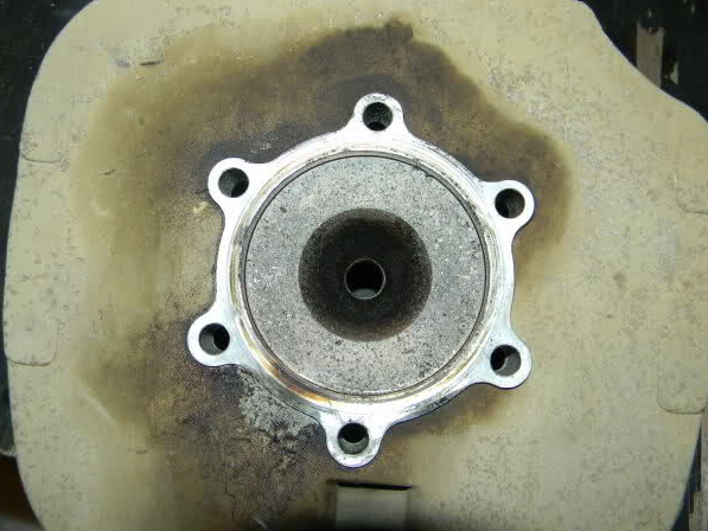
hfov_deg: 59.9
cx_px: 374
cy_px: 255
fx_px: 614
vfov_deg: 46.8
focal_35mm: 30
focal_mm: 5
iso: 200
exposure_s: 1/26
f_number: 3.5
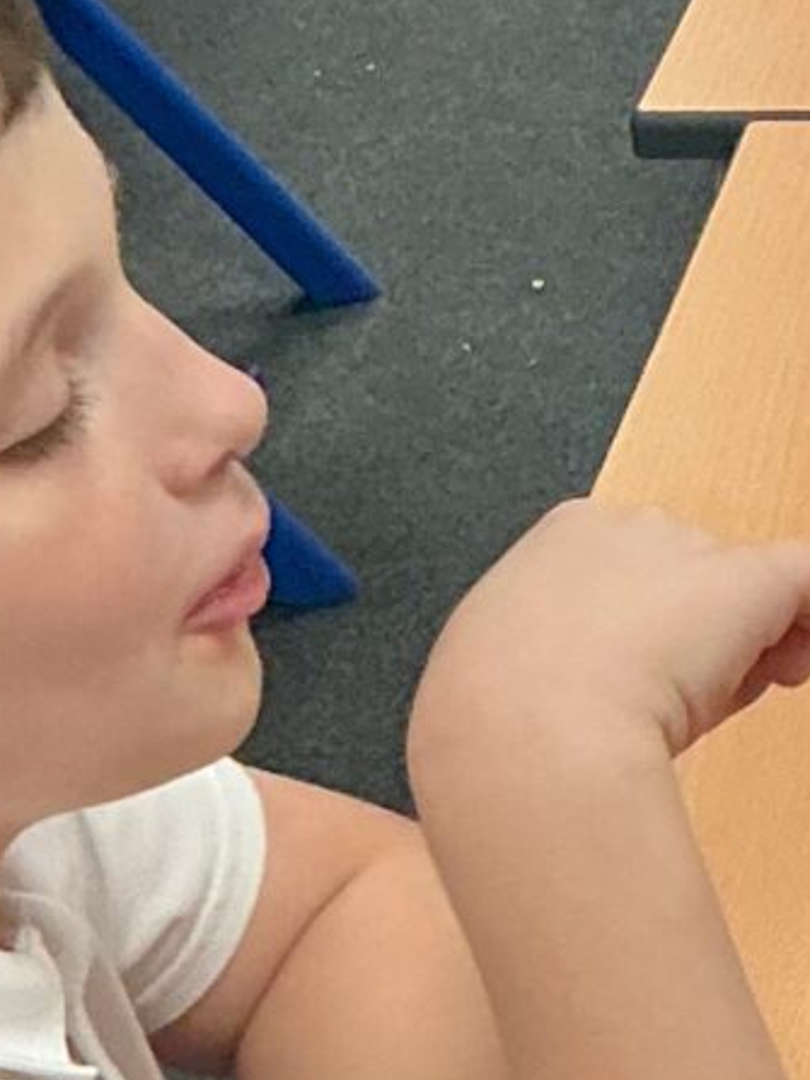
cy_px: 800
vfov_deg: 11.9
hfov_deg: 8.6
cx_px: 1475
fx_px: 5182
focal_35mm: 166
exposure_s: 1/60
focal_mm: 3
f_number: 1.8
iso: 160
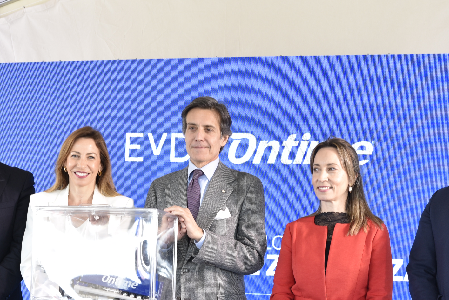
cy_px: 209
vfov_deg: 22.5
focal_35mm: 60
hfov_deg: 33.3
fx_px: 748
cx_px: 178
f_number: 3.2
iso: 400
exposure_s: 1/100
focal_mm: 32
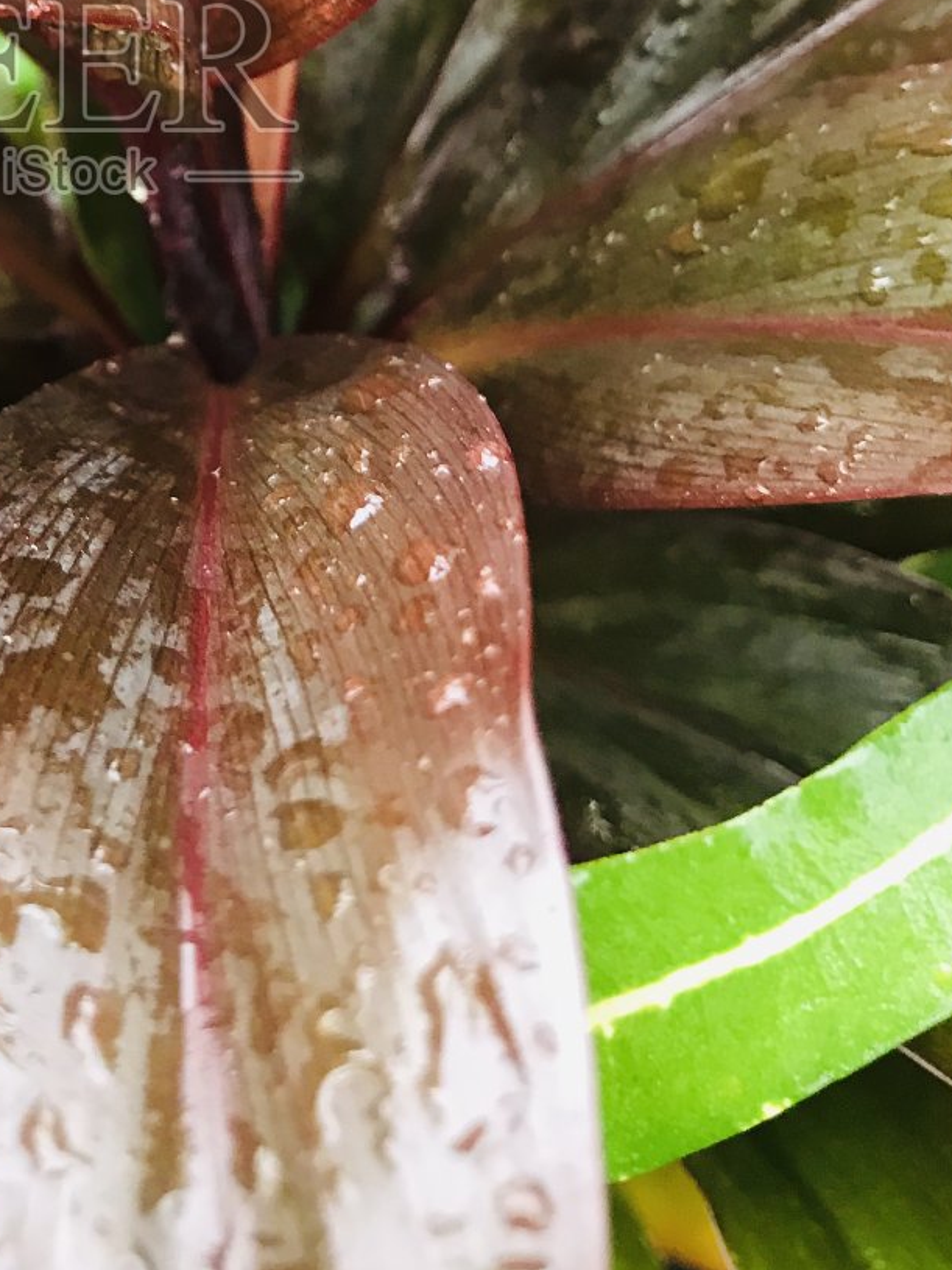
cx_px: 41
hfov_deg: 25.5
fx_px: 2017
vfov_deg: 32.9
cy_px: 100
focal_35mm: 55
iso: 40
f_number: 1.8
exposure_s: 1/25
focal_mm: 3.99
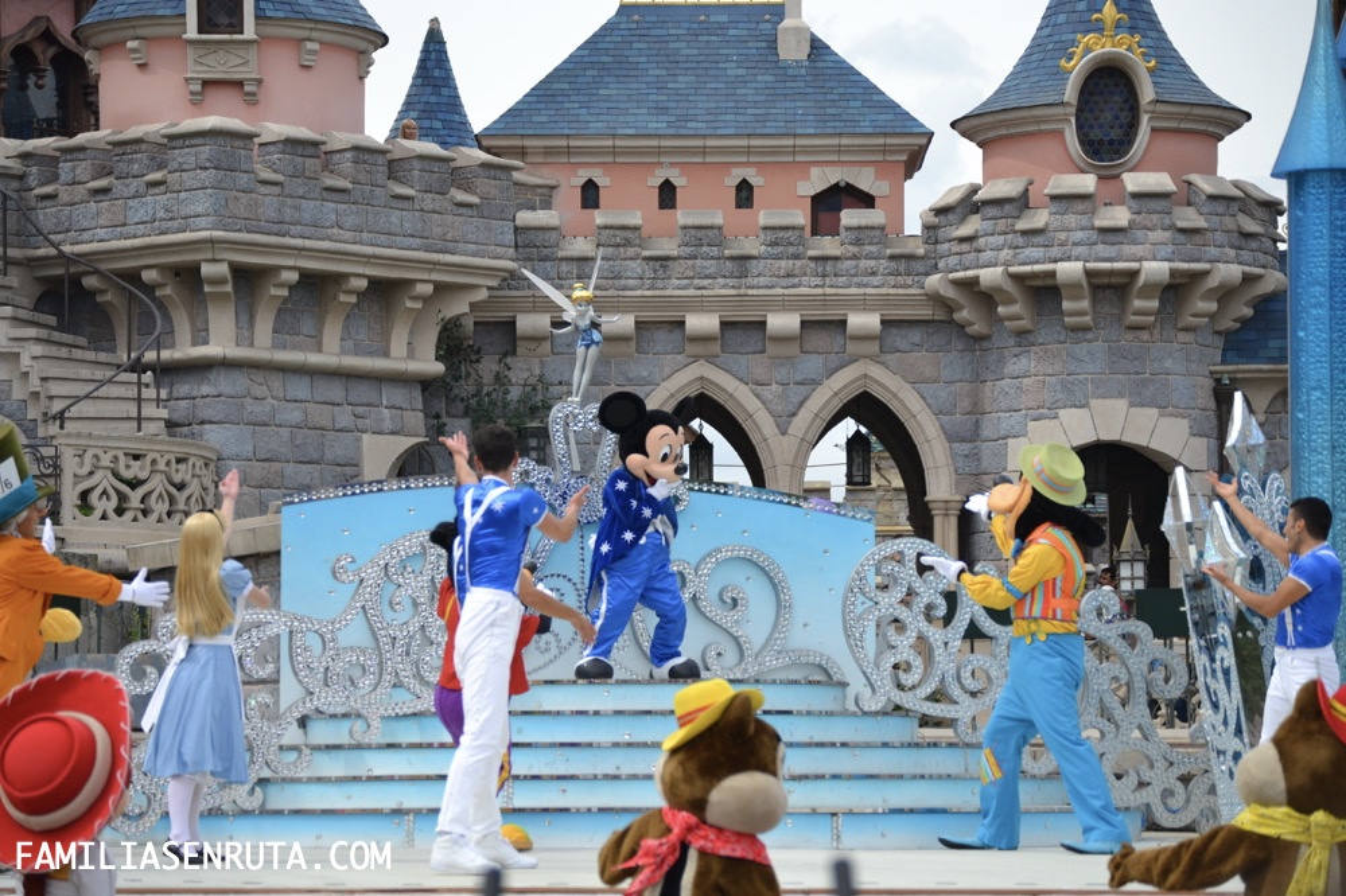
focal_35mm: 135
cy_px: 448
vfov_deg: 10.2
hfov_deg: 15.2
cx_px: 673
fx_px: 5046
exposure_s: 1/500
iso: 110
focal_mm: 90
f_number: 5.6
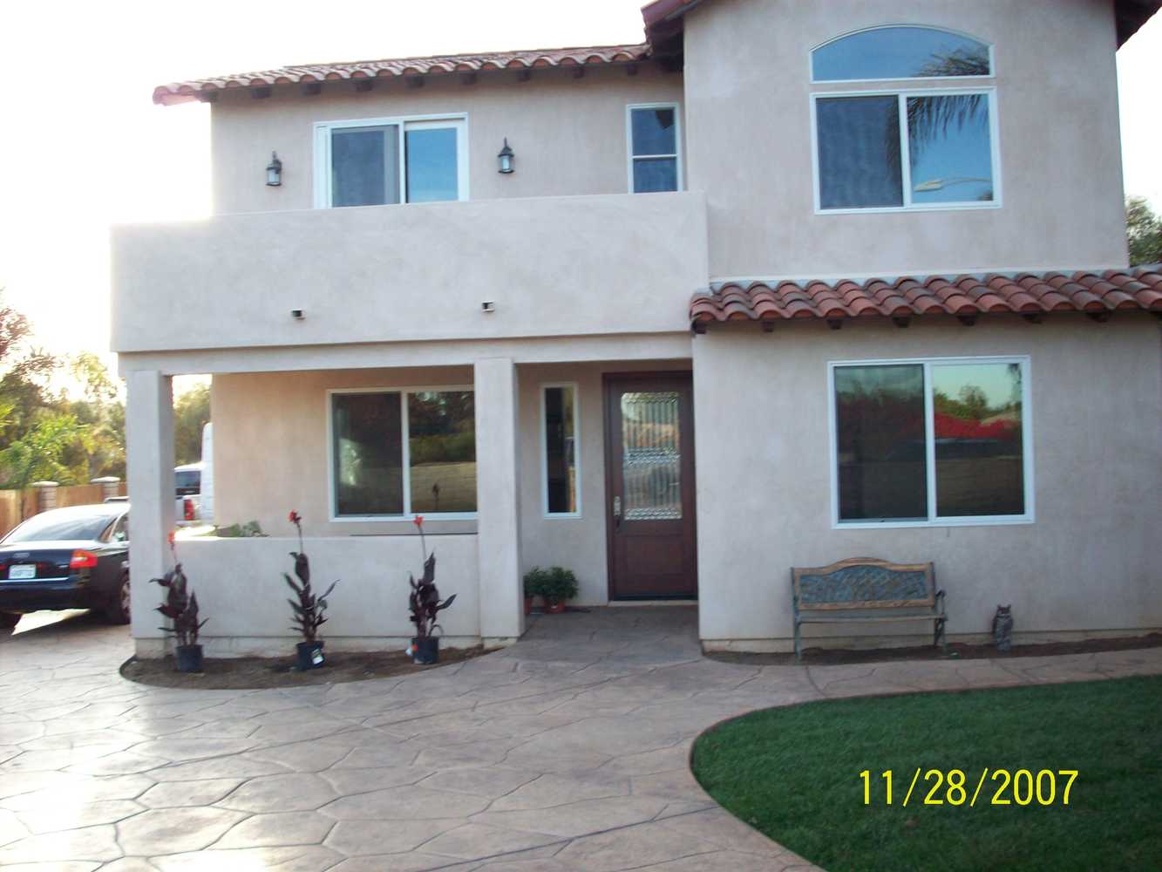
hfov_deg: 50.1
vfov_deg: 38.7
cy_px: 436
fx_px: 1242
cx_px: 581
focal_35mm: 37
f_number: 2.8
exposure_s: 1/76.4
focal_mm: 6.2
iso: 80
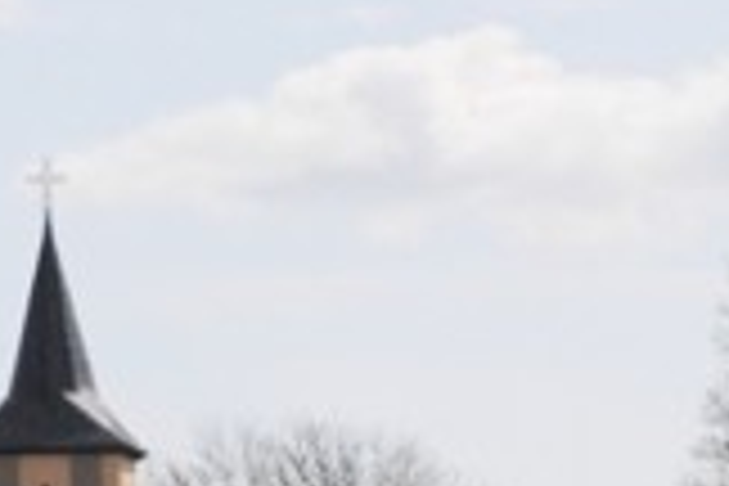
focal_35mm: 516
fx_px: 10448
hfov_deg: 4.0
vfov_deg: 2.7
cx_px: 734
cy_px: 868
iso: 800
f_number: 18
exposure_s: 1/1250
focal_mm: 90
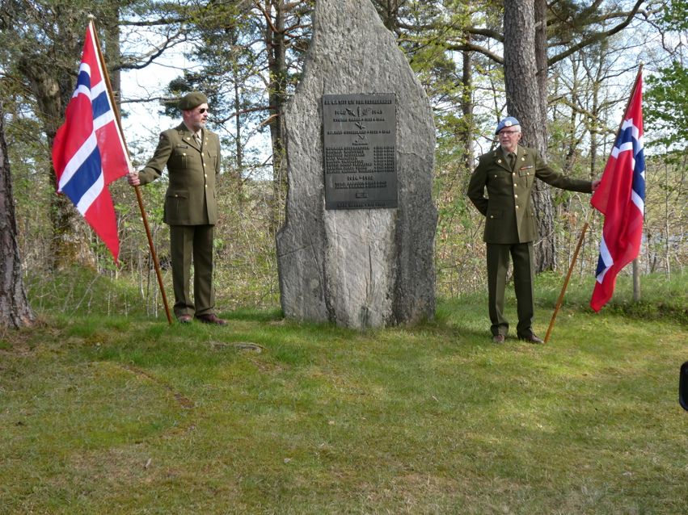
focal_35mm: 50
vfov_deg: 29.1
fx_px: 994
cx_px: 344
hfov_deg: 38.2
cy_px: 258
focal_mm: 9
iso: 80
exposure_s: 1/160
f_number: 4.1
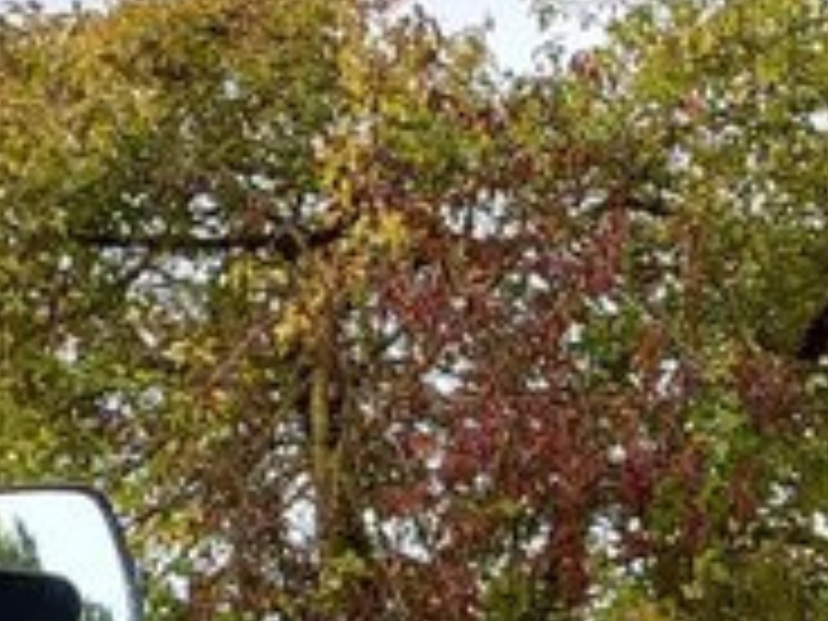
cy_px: 1530
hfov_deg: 13.5
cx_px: 704
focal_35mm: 145
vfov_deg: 9.1
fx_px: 3468
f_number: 1.8
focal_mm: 4.65
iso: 50
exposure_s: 1/138
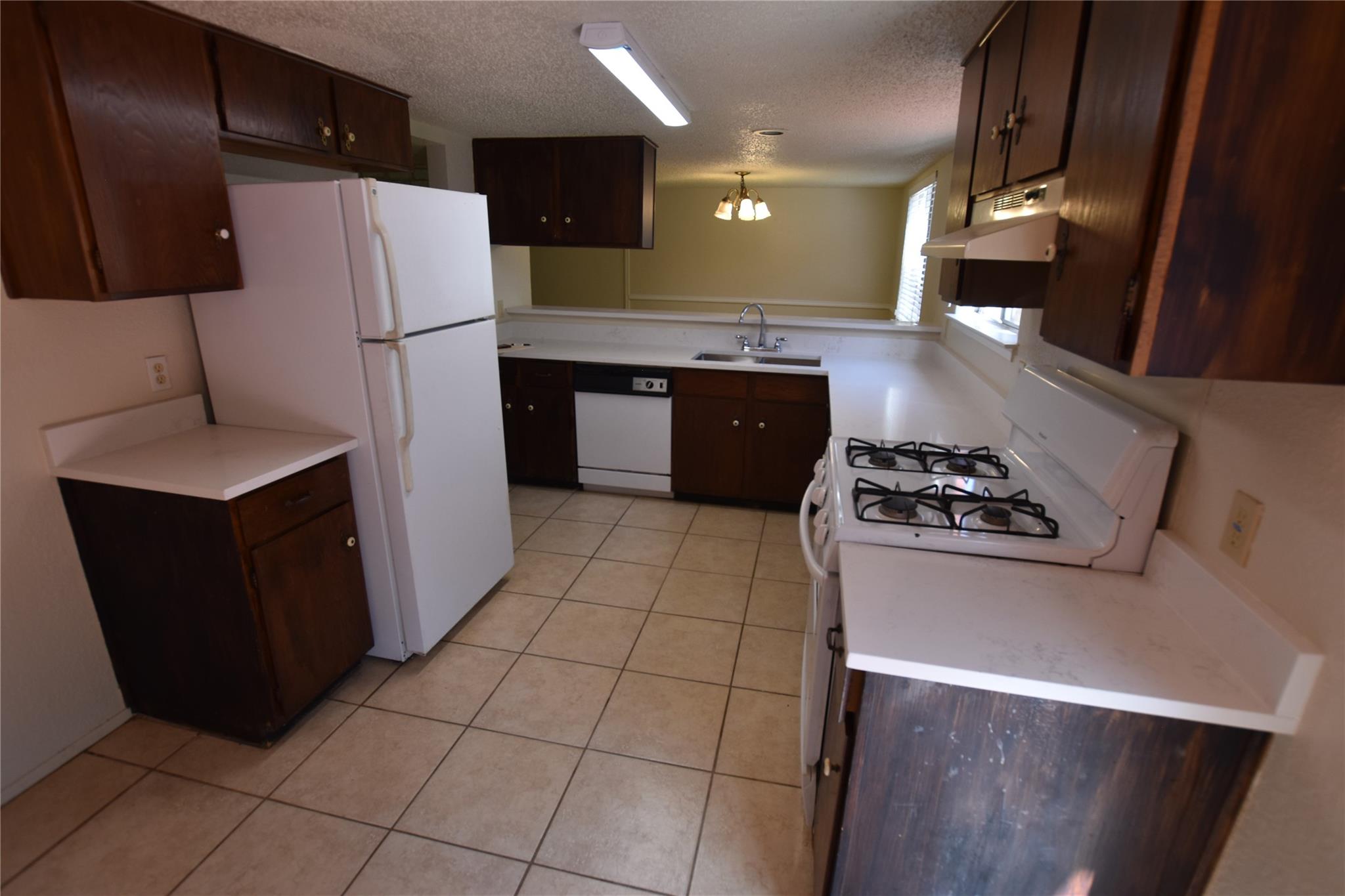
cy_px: 448
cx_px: 672
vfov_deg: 72.0
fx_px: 616
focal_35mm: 16
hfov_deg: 95.0
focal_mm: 11
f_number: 5
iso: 400
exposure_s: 1/100
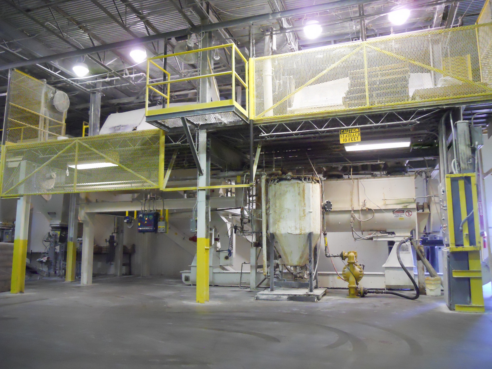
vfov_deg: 49.8
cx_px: 246
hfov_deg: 63.4
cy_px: 184
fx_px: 398
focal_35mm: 28
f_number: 2.7
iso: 800
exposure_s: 1/80
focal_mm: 5
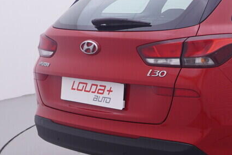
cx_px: 272
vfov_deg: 17.6
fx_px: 495
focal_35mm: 77
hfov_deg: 24.2
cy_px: 138
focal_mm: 15
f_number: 5
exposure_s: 1/80
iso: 200
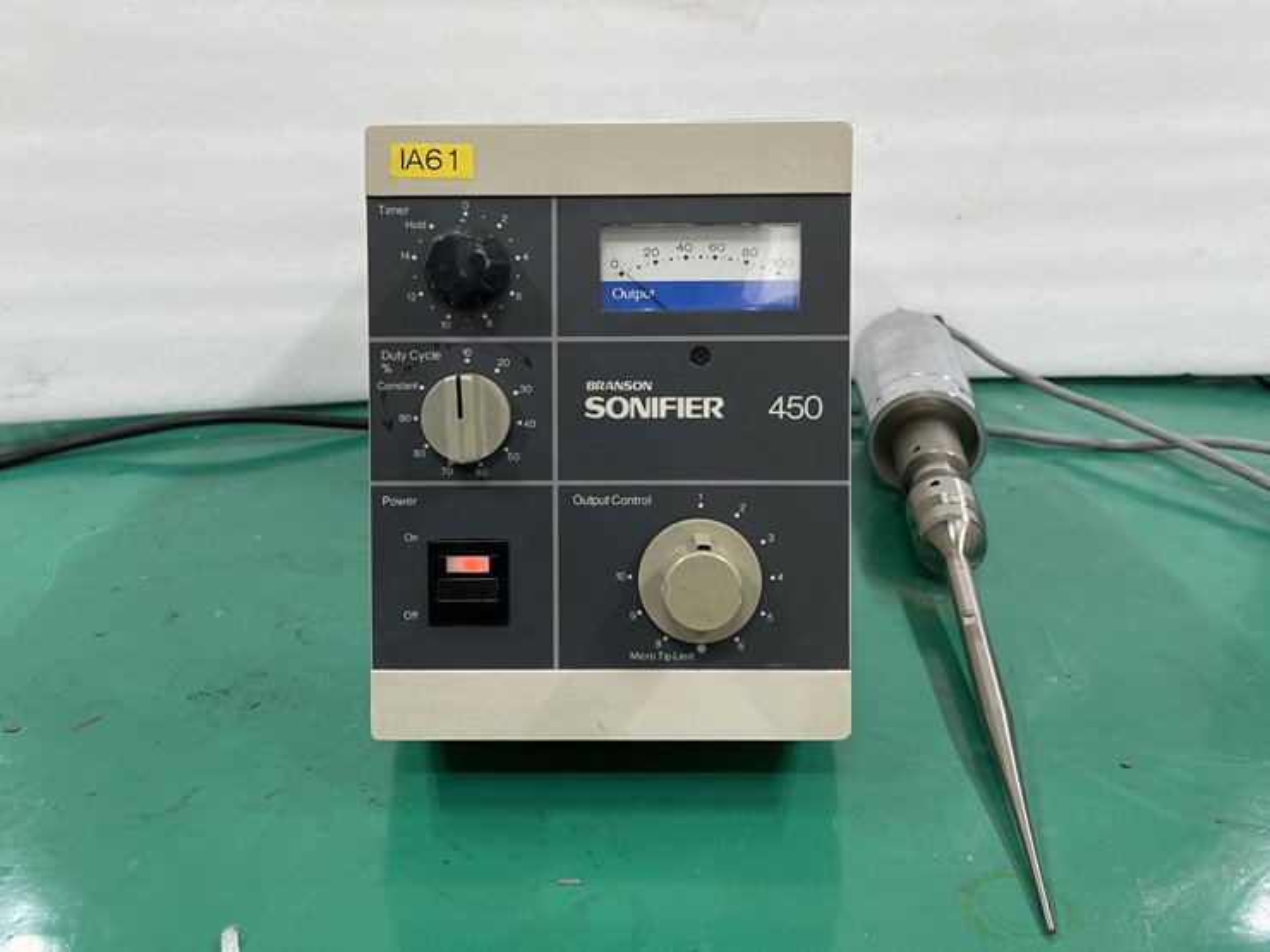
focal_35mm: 26
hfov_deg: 67.3
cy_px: 476
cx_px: 635
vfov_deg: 53.1
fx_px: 954
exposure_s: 1/120
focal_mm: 5.1
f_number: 1.6
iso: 125
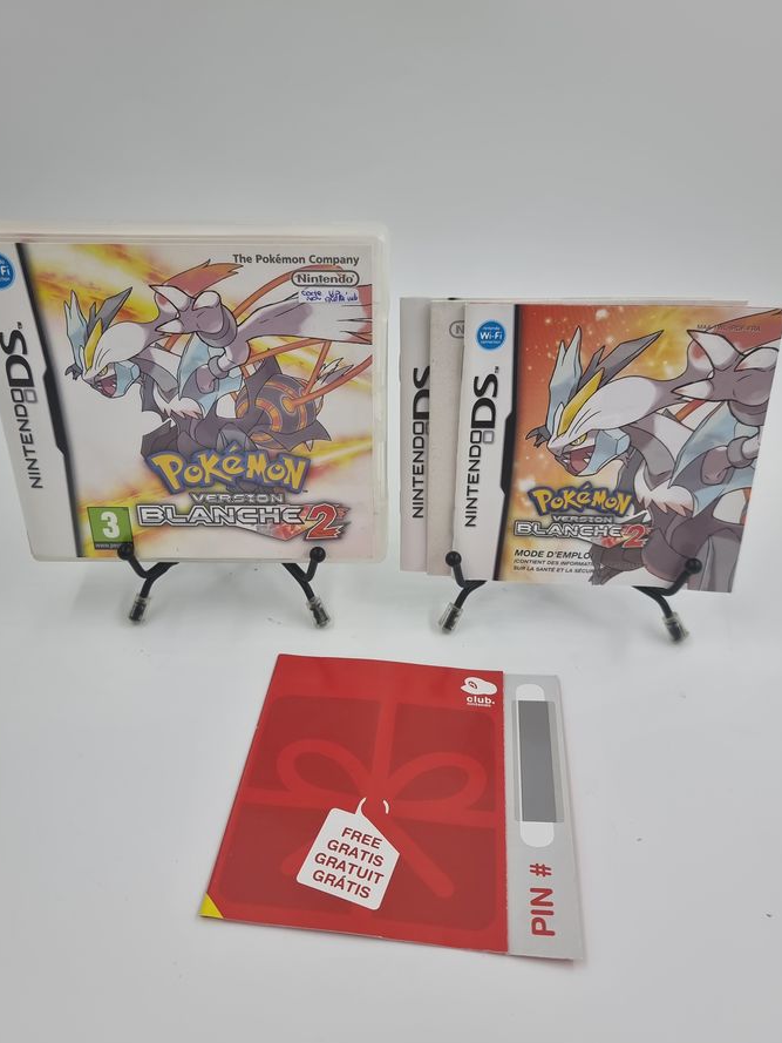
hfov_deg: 51.4
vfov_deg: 65.3
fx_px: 813
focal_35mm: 27
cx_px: 385
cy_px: 521
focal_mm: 6.7
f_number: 1.8
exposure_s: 1/148
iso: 50
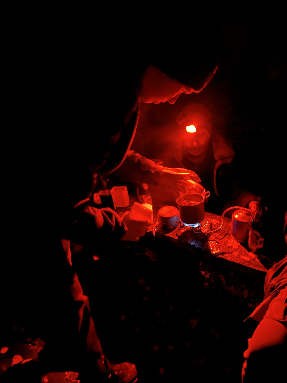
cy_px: 192
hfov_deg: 53.1
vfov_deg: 67.3
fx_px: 287
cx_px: 144
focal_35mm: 26
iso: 2000
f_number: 1.6
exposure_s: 1/2
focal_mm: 5.1
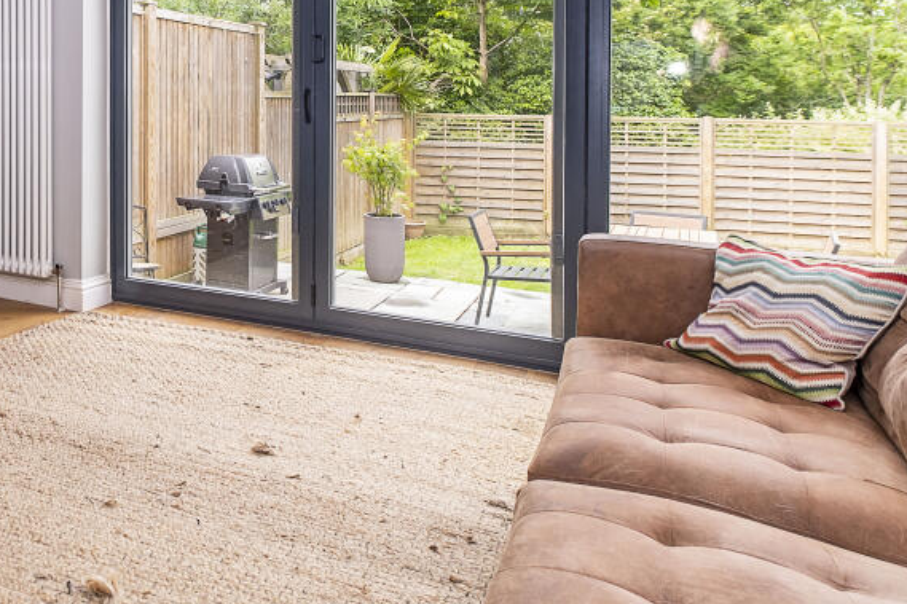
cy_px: 117
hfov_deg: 63.3
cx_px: 222
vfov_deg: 45.4
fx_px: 680
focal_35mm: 27
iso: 320
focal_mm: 10
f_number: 4
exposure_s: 1/125
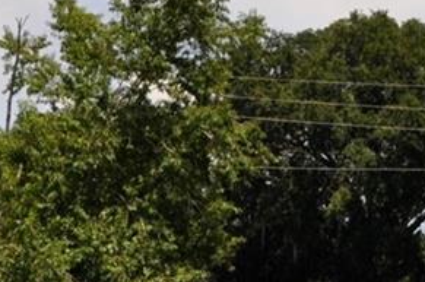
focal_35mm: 330
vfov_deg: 4.1
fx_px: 3889
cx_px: 410
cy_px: -53
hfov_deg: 6.2
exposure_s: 1/350
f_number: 9.5
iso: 200
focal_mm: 40
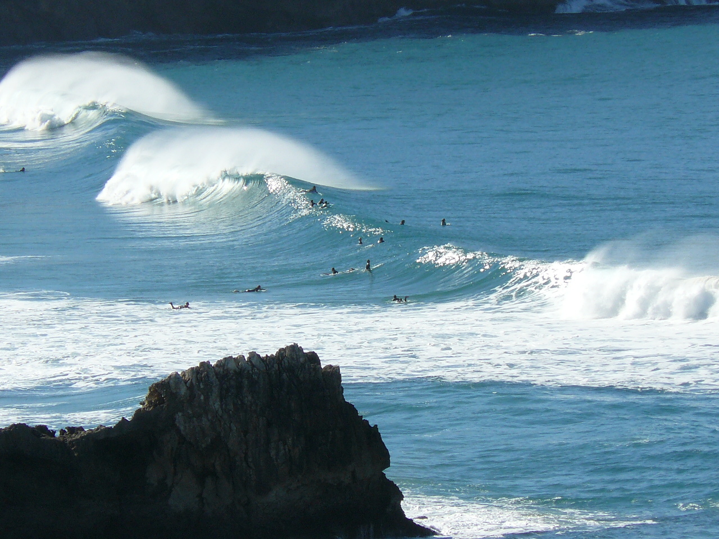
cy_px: 270
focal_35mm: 378
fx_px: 7851
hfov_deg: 5.2
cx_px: 360
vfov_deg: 3.9
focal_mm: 41.9
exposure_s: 1/400
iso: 100
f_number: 6.3
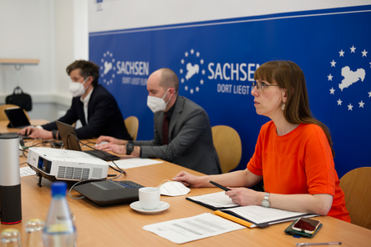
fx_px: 515
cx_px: 186
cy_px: 124
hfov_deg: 39.6
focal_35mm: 50
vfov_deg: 27.0
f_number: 2.8
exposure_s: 1/80
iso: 100
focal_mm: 50
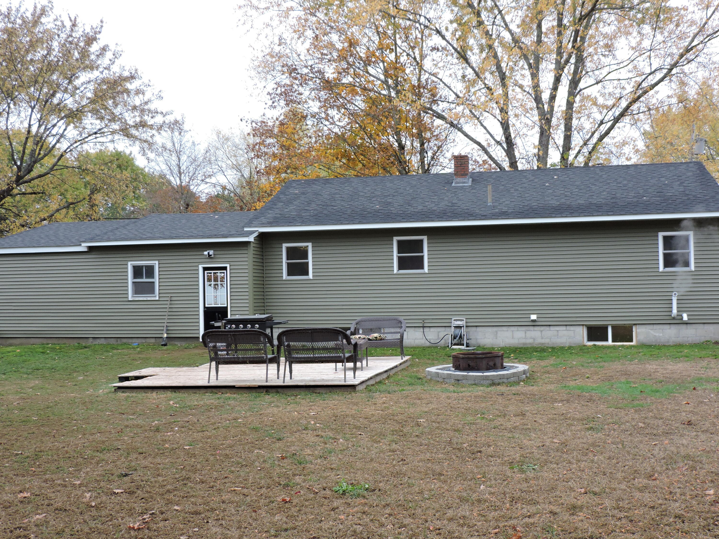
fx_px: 831
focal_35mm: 40
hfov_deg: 46.8
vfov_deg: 36.0
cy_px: 270
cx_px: 360
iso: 180
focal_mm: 7.1
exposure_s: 1/50
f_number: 3.3
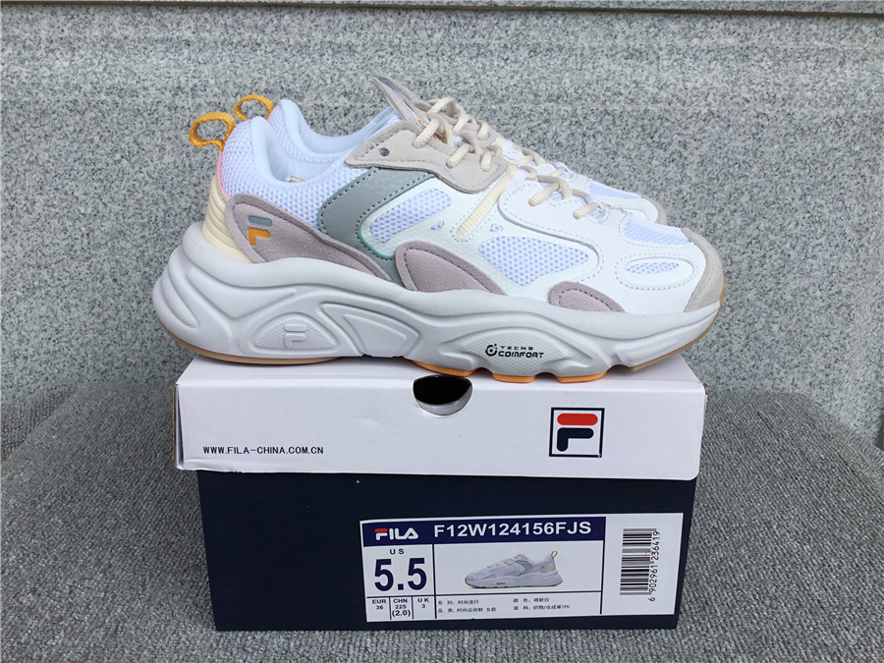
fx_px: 792
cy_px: 332
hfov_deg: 58.4
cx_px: 442
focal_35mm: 31
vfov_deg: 45.4
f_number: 2.4
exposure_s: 1/399
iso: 25
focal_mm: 3.3
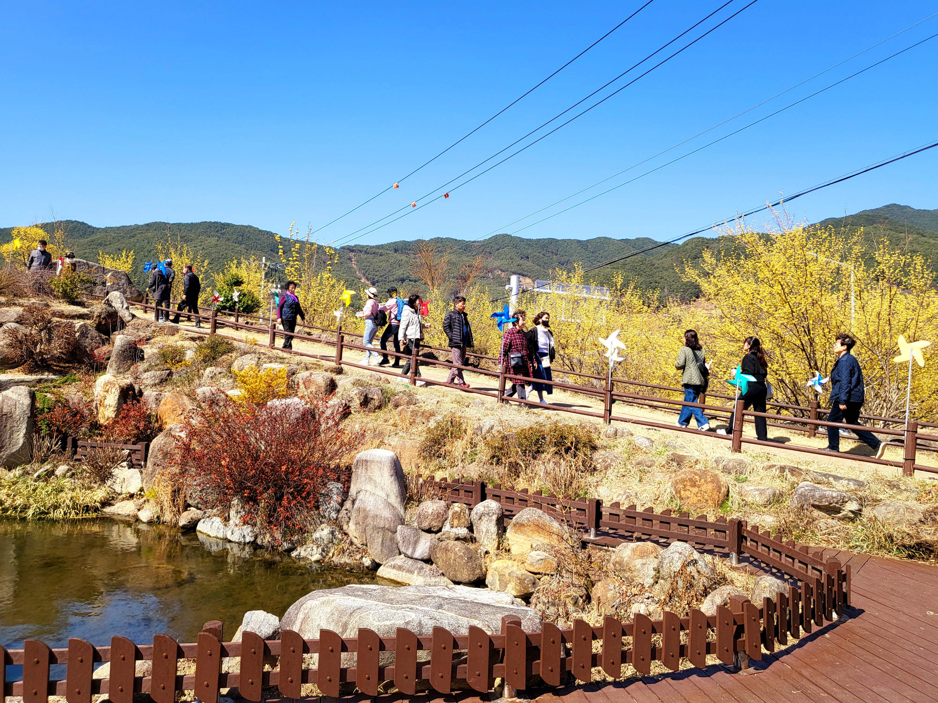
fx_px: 705
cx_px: 469
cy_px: 352
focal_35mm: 26
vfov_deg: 53.1
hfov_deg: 67.3
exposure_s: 1/2500
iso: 50
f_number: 1.8
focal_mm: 4.25
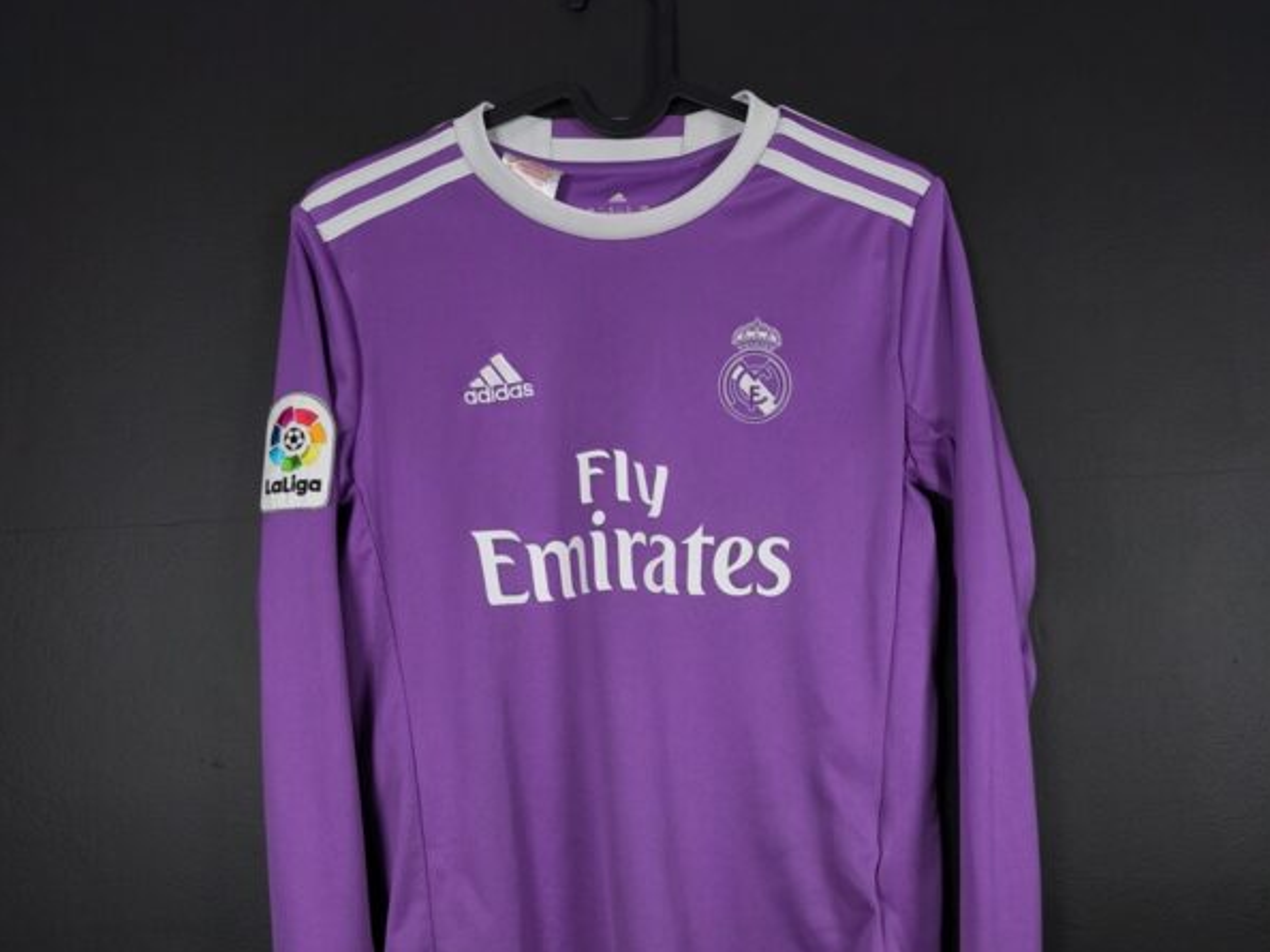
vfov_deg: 43.2
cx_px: 637
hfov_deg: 58.4
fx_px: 1137
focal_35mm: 31
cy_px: 766
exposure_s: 1/160
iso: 400
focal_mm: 6.57
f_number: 1.6
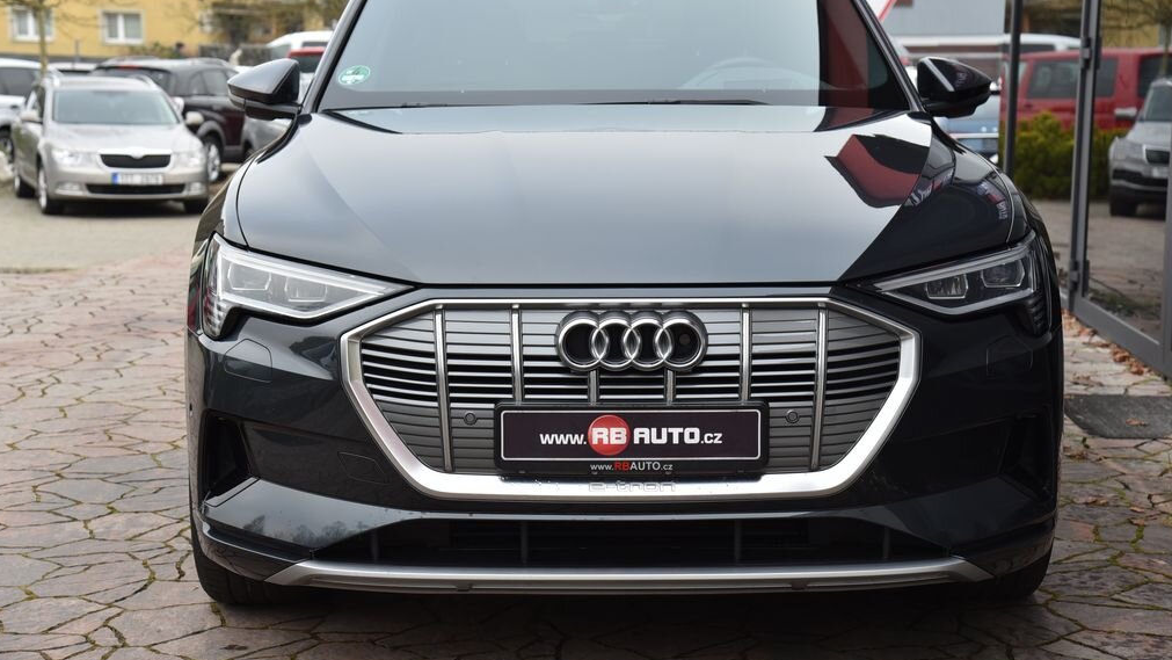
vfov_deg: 17.5
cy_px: 295
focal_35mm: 69
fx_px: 2145
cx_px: 588
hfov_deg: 30.6
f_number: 5.6
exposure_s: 1/125
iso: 500
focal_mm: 65
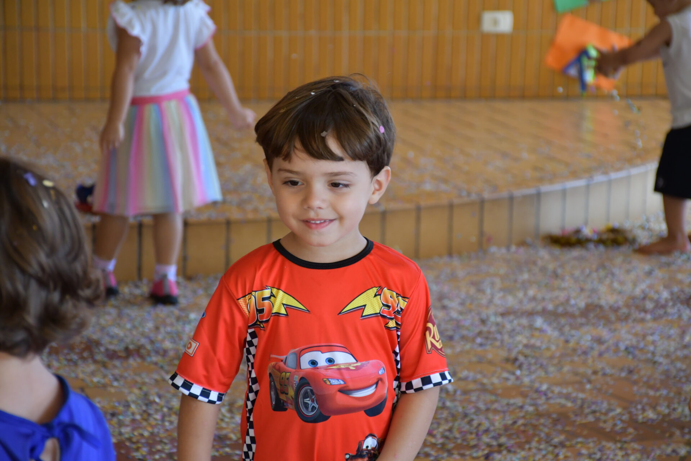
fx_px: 2438
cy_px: 230
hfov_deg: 16.1
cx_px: 346
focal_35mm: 127
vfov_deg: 10.8
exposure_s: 1/250
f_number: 5.3
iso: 1400
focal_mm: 85
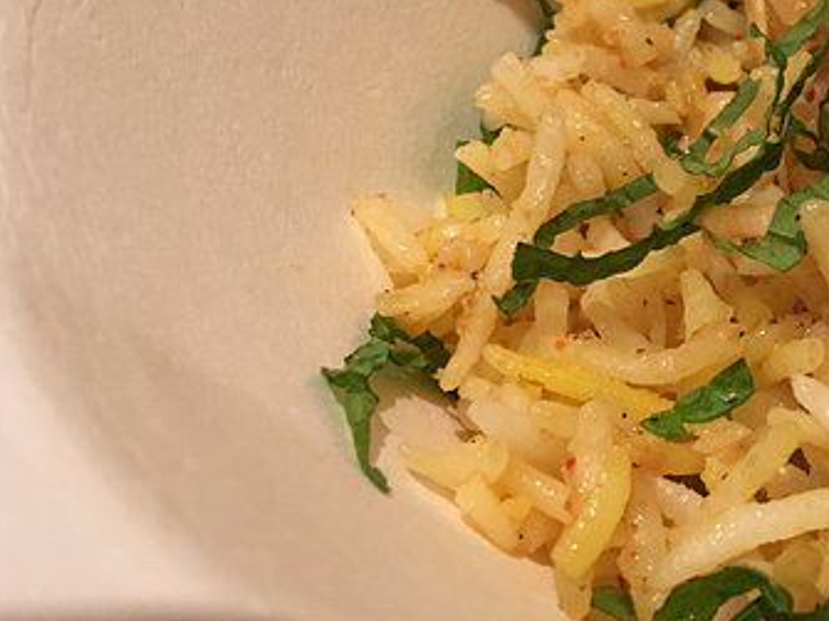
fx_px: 1556
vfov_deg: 22.4
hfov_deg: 27.7
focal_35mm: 65
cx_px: 871
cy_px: 152
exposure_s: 1/24
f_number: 2.2
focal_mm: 4.15
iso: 200
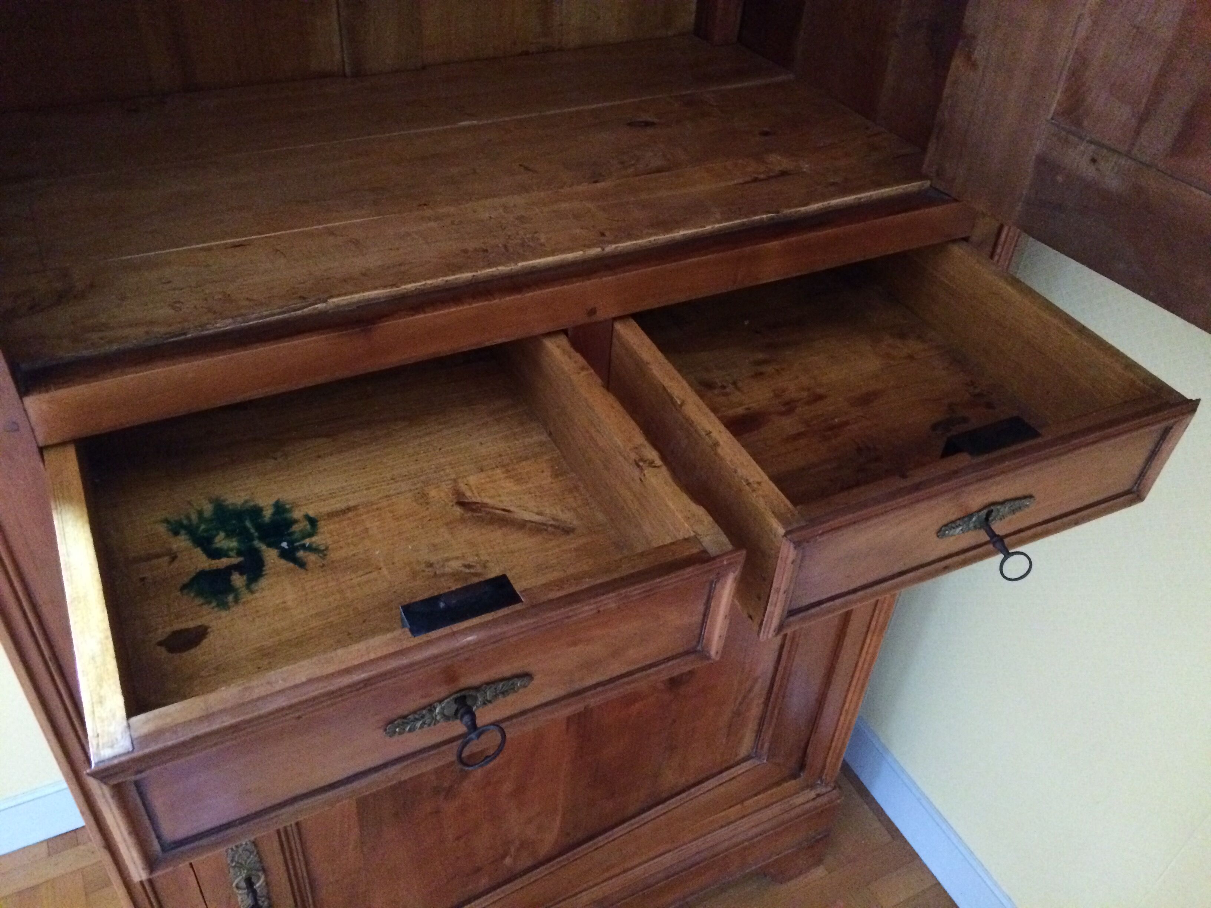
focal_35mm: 29
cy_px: 454
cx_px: 606
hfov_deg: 61.7
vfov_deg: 48.2
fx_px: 1015
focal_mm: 4.15
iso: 500
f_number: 2.2
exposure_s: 1/17
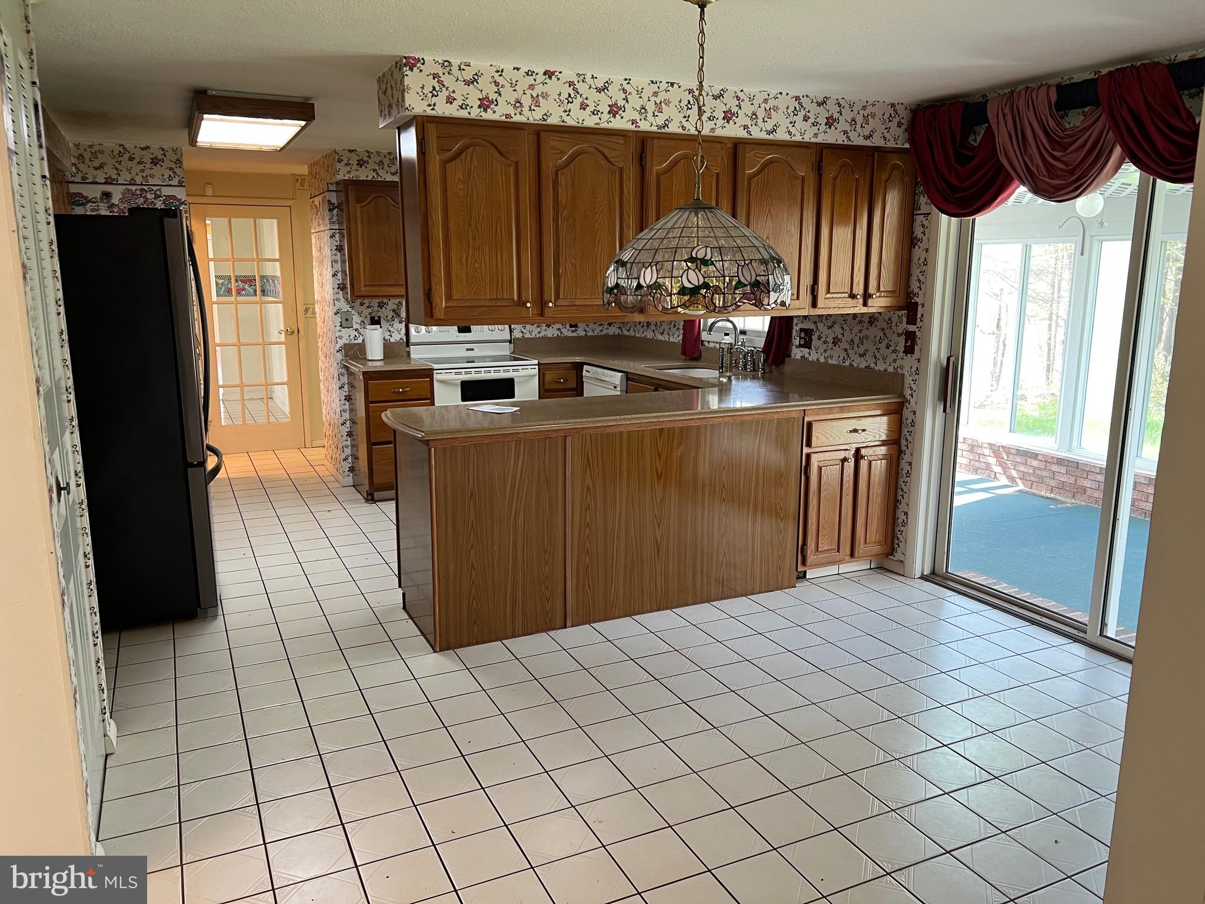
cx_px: 602
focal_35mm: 26
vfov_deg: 53.1
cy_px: 452
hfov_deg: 67.3
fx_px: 905
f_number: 1.5
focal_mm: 5.7
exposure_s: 1/60
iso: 80
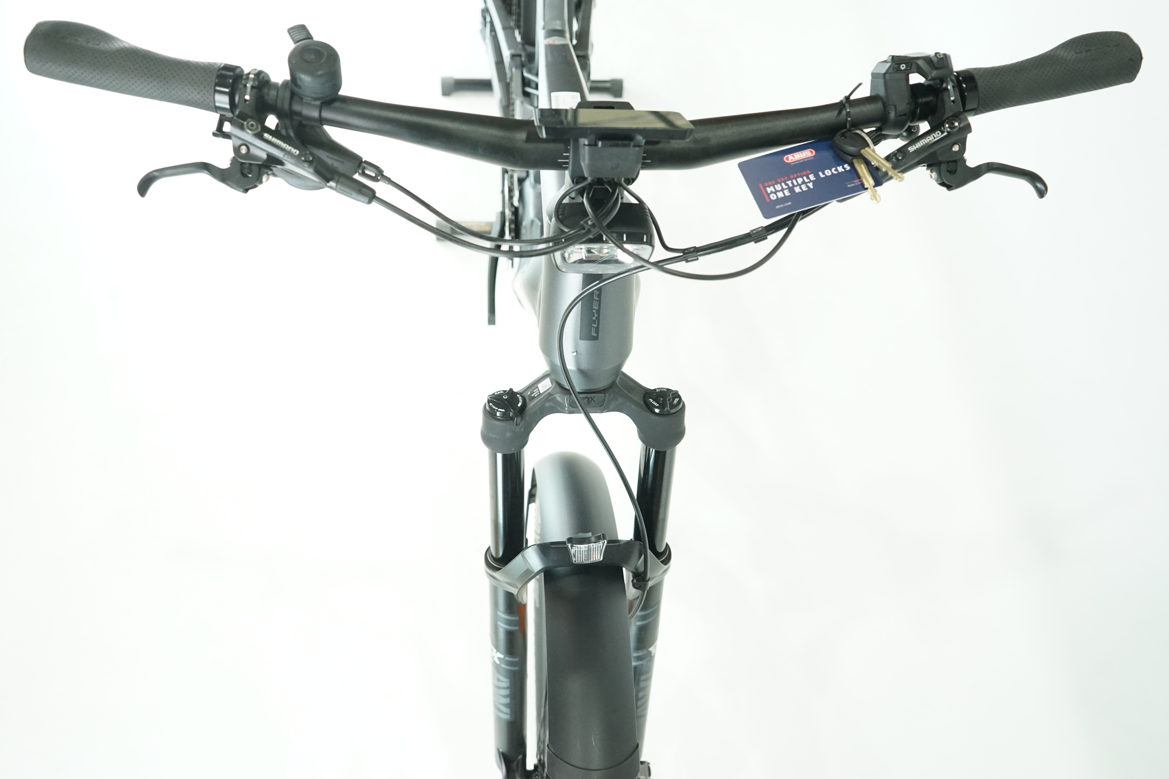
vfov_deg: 43.6
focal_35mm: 30
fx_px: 974
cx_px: 584
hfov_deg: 61.9
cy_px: 390
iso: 3200
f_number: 5
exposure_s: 1/200
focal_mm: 30
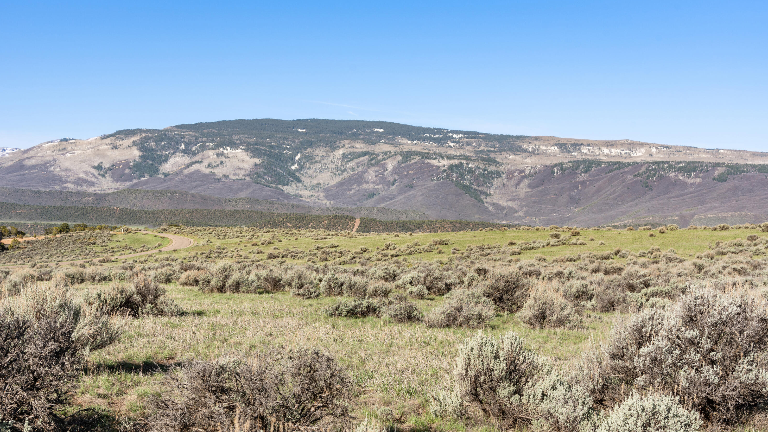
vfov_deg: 24.4
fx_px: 998
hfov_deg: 42.1
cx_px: 383
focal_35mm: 49
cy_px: 238
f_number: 8
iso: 100
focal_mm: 46
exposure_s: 1/400
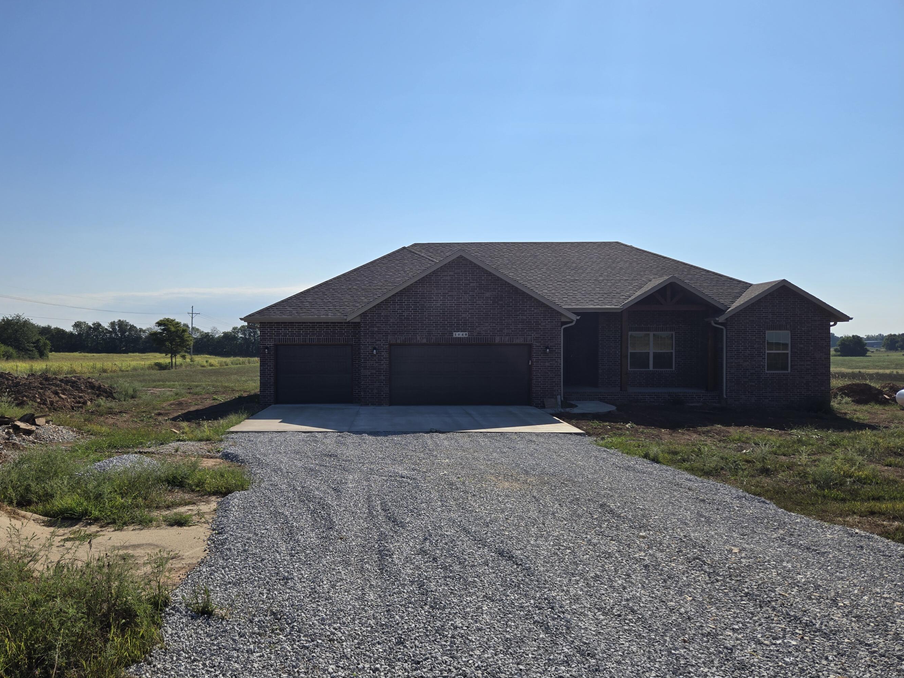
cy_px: 359
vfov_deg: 53.0
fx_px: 679
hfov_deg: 67.1
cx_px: 395
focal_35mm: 26
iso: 25
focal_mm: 5.4
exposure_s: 1/3531
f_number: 1.8
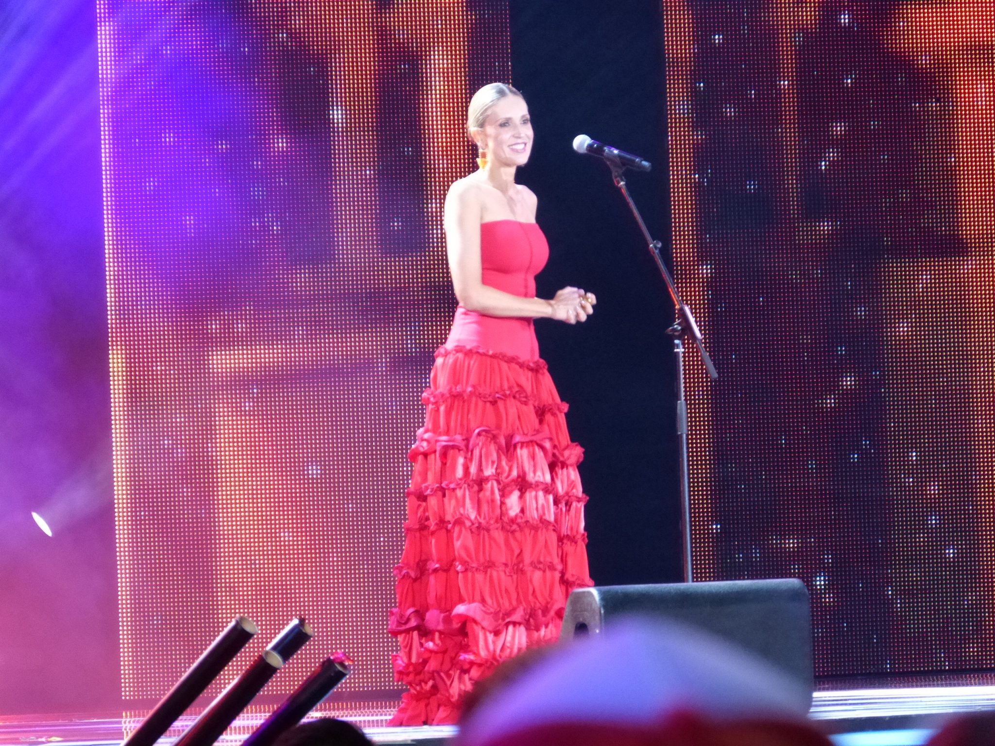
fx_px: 8163
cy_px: 373
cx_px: 498
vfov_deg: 5.2
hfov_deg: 7.0
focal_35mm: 284
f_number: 4
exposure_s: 1/25
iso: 800
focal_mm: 51.1
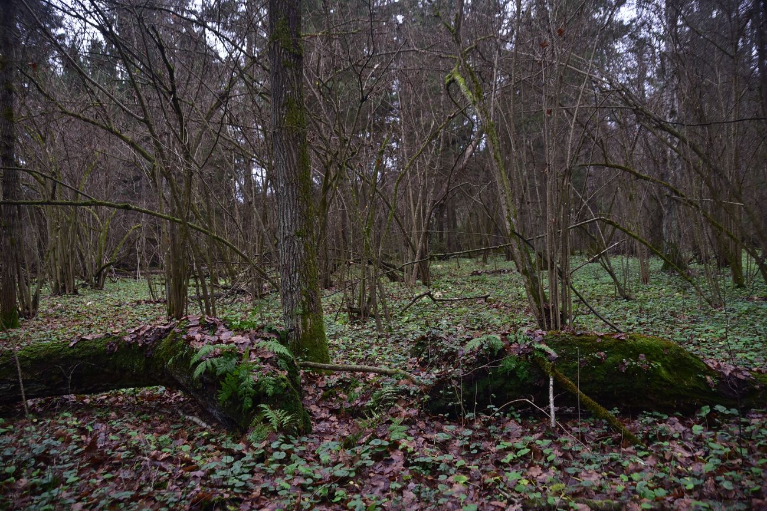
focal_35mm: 50
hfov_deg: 39.6
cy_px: 256
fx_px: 1065
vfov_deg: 27.0
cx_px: 384
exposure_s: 1/100
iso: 500
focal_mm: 50
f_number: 3.5
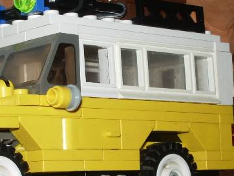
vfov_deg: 10.8
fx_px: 927
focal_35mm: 137
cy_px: 131
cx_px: 63
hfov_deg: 14.3
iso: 50
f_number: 5.6
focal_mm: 10.2
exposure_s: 1/50
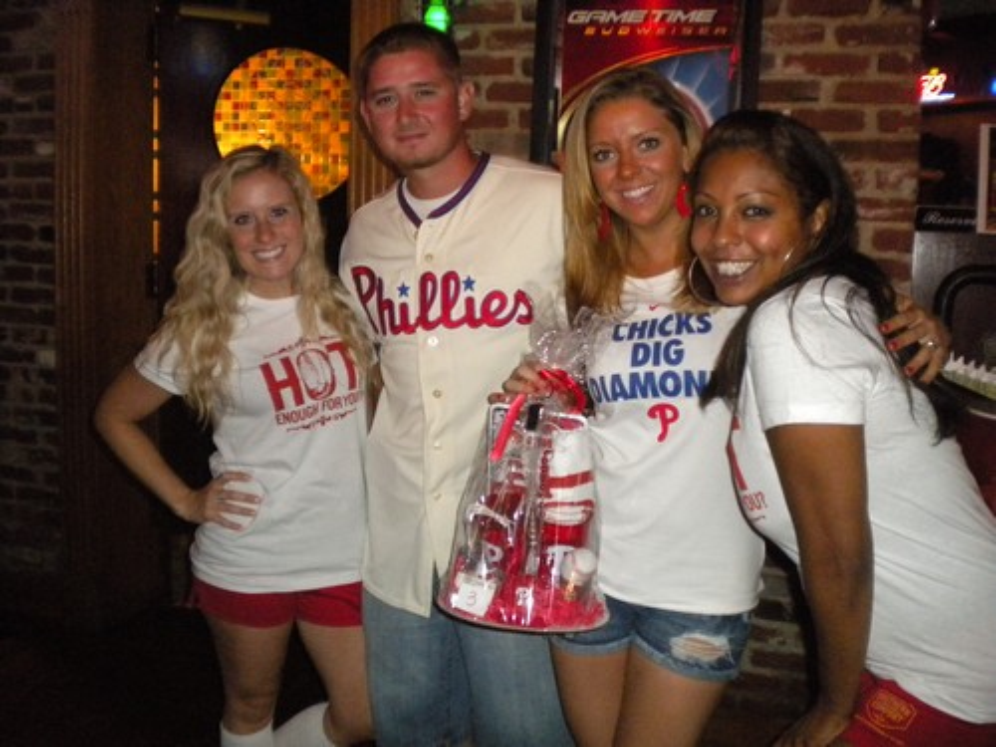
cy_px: 374
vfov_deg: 40.7
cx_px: 498
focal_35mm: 35
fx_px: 1007
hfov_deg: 52.6
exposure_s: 1/30
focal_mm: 6.3
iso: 800
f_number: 3.1
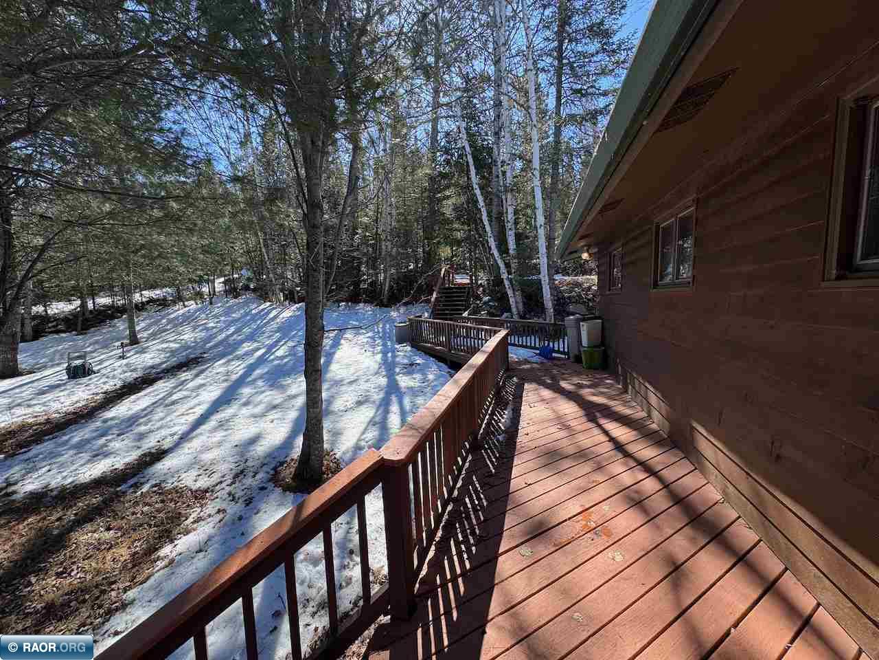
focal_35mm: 14
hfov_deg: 102.1
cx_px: 440
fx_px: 356
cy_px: 330
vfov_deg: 85.7
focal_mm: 2.22
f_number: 2.2
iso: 40
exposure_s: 1/377
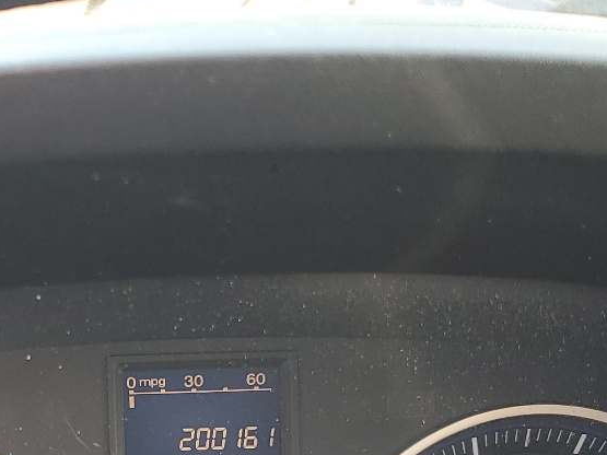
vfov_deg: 18.6
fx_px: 1315
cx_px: 172
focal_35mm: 75
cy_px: 542
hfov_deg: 25.8
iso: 52
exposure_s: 1/60.2
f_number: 1.5
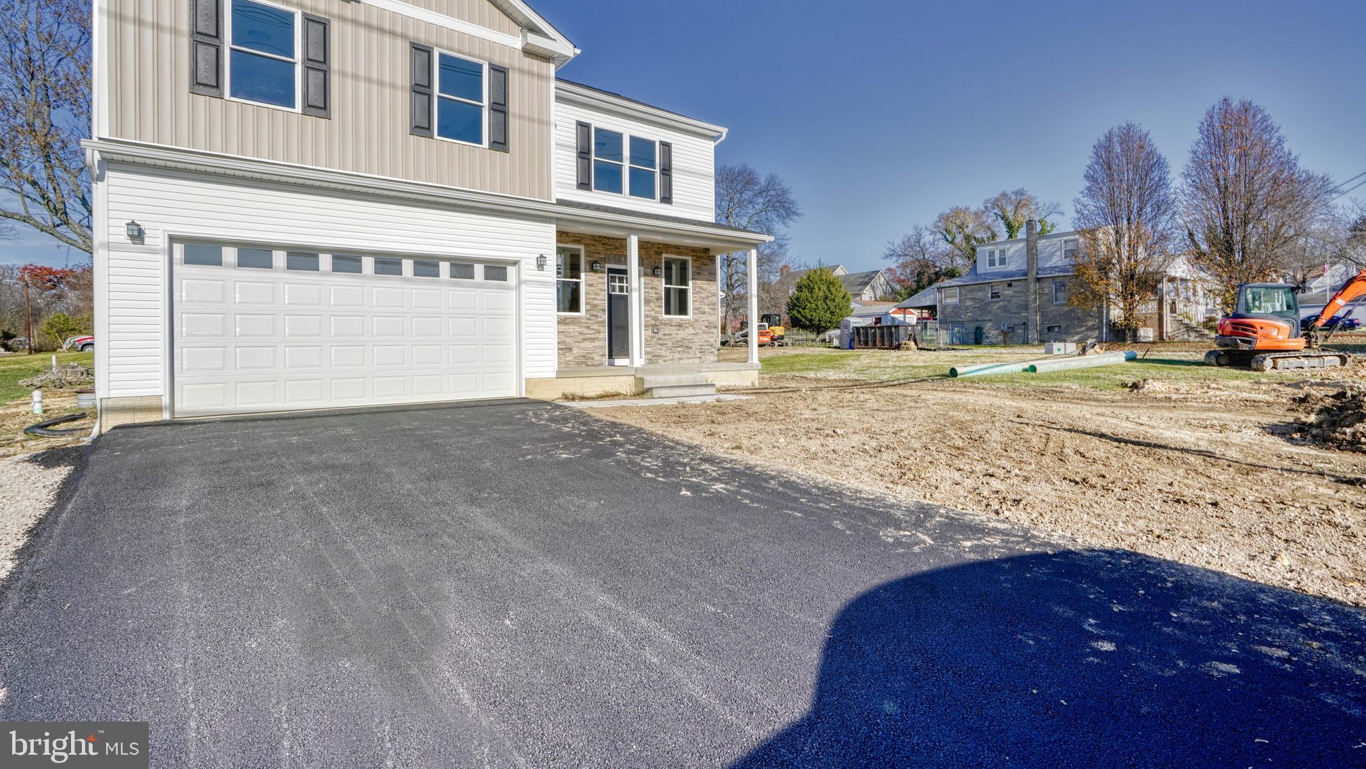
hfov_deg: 95.9
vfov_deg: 63.4
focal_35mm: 17
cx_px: 691
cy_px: 309
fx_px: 616
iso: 400
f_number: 9
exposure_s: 1/250
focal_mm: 16
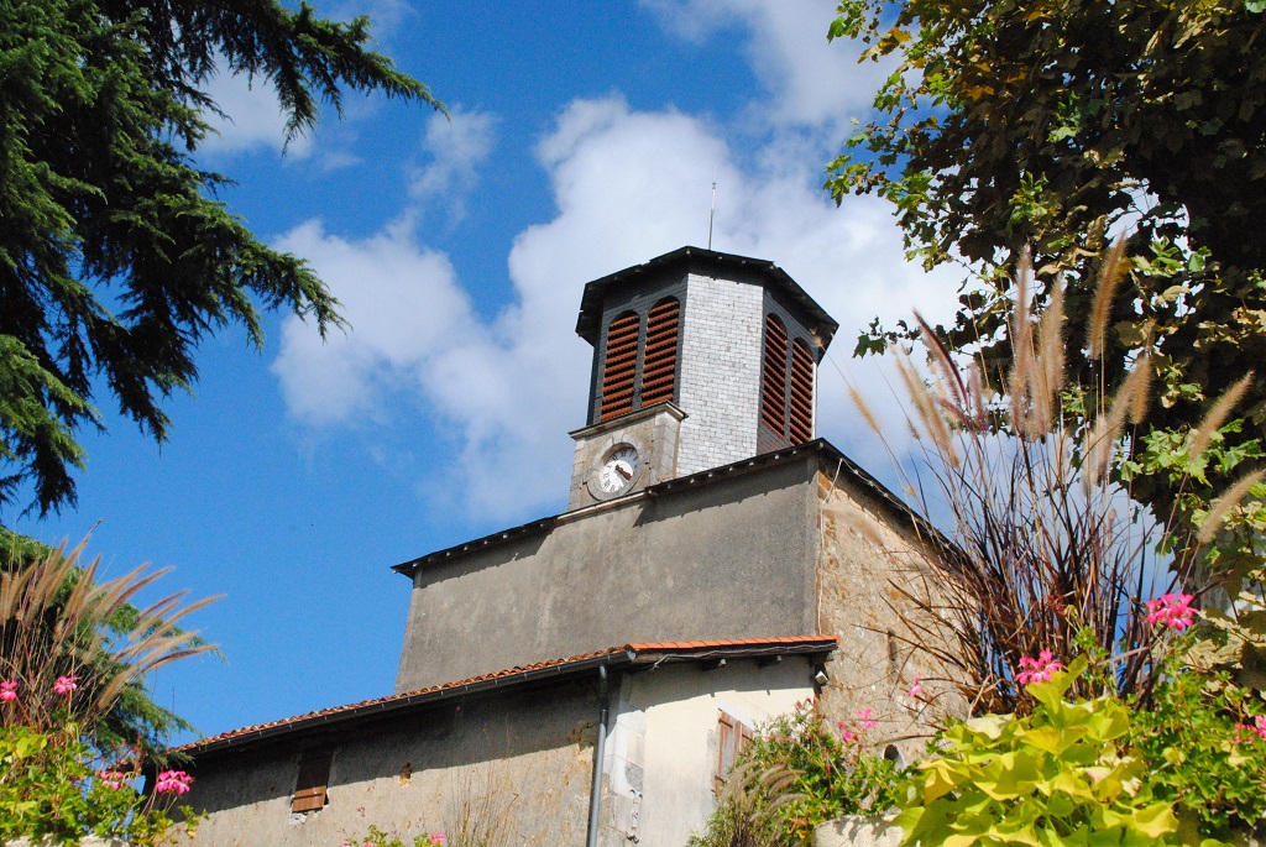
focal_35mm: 48
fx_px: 1690
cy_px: 424
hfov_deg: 41.1
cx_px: 633
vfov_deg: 28.1
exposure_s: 1/1250
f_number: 18
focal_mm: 32
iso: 1600
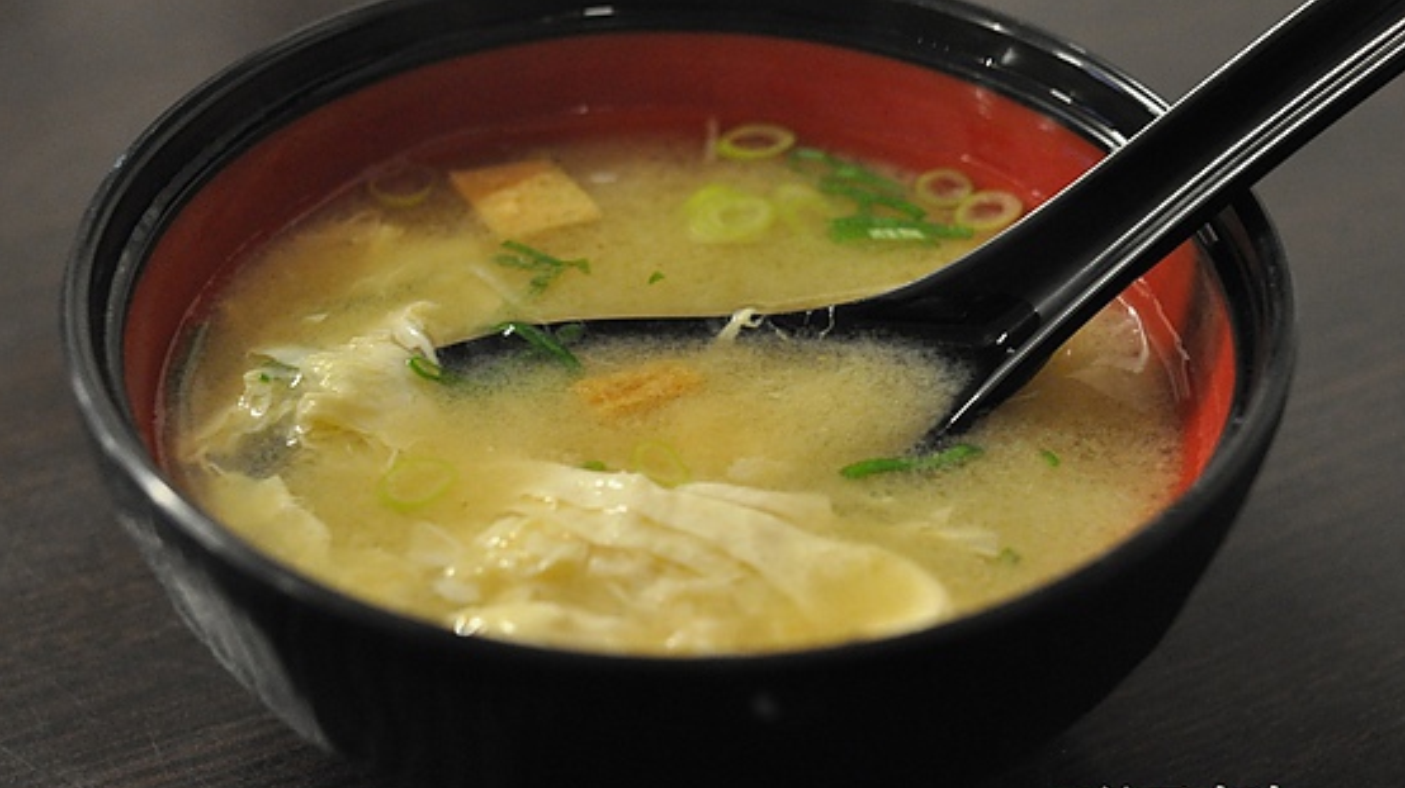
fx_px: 2218
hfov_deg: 35.1
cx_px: 672
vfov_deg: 20.2
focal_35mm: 60
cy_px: 394
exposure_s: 1/25
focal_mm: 35
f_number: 5
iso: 1600
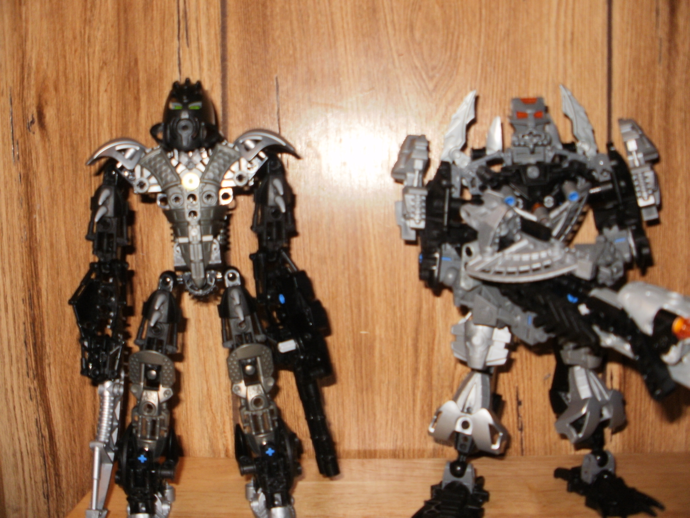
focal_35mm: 36
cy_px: 259
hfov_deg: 51.4
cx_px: 345
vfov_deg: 39.7
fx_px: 718
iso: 125
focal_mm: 6.3
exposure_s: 1/30
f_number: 3.5
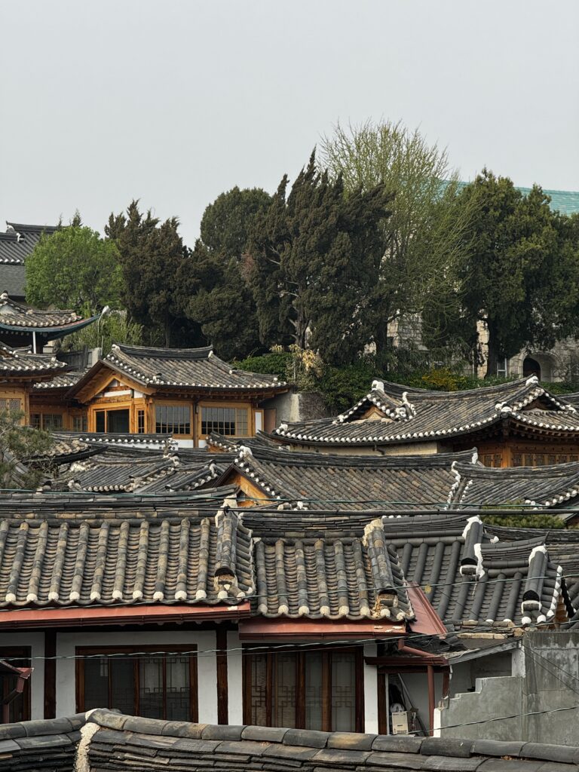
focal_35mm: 120
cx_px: 290
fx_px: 2676
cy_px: 386
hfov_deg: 12.3
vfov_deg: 16.4
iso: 50
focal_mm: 15.66
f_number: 2.8
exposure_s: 1/736
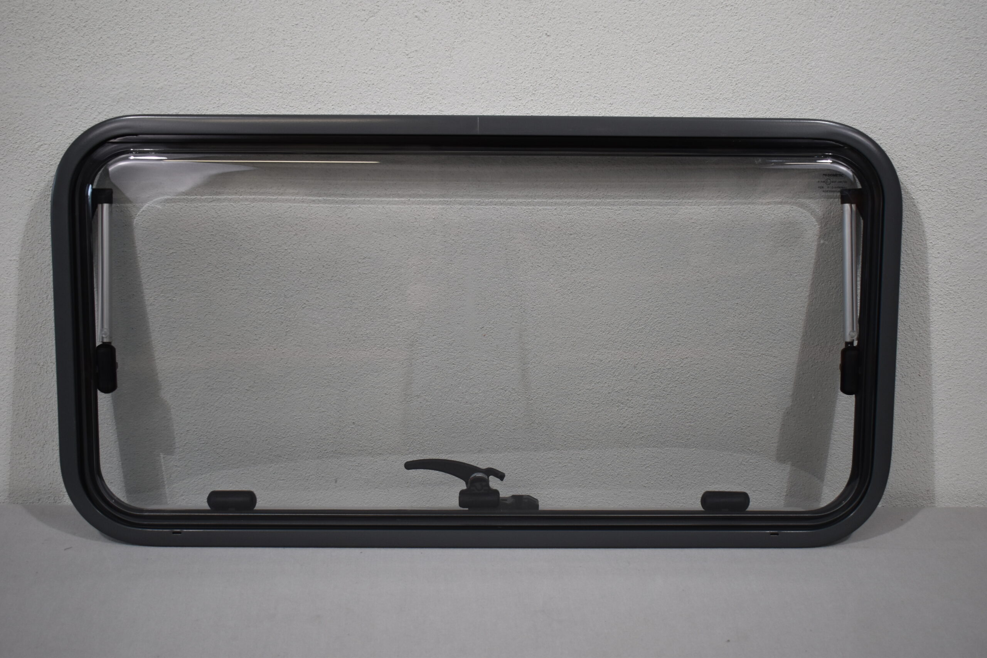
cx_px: 494
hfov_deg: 45.0
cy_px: 329
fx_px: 1193
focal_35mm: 44
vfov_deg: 30.9
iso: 560
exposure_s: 1/250
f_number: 4.2
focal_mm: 29
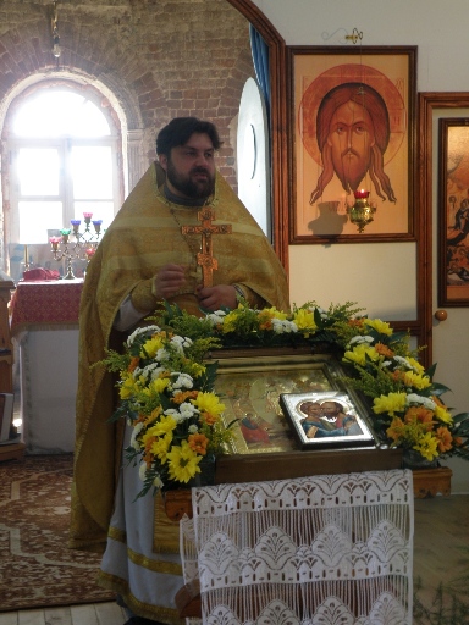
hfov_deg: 25.7
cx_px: 234
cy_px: 312
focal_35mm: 57
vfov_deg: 33.8
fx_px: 1030
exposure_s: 1/10
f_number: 3.5
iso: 125
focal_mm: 10.25
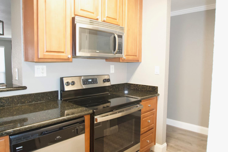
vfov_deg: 50.4
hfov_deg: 70.4
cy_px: 76
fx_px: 161
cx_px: 114
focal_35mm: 26
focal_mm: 17
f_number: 4.2
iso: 3200
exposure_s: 1/60
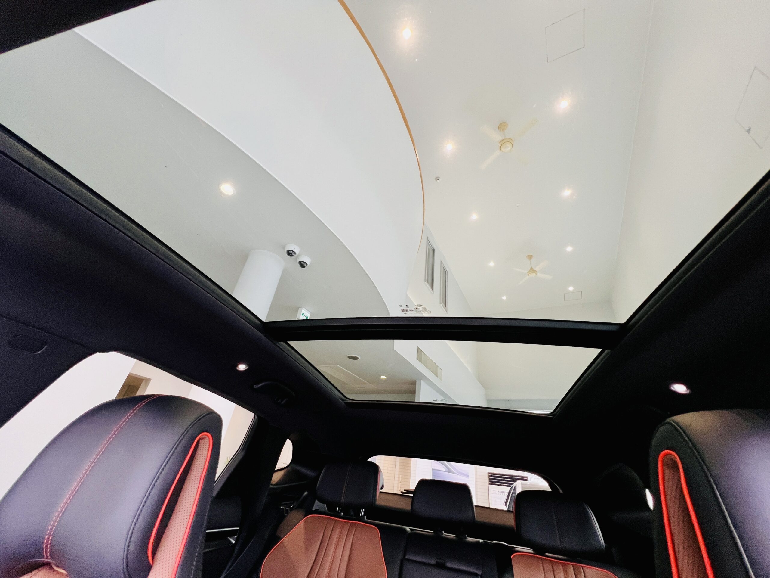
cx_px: 385
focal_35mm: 13
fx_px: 289
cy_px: 289
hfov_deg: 106.2
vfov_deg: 89.9
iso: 200
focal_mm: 1.57
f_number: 1.8
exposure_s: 1/92
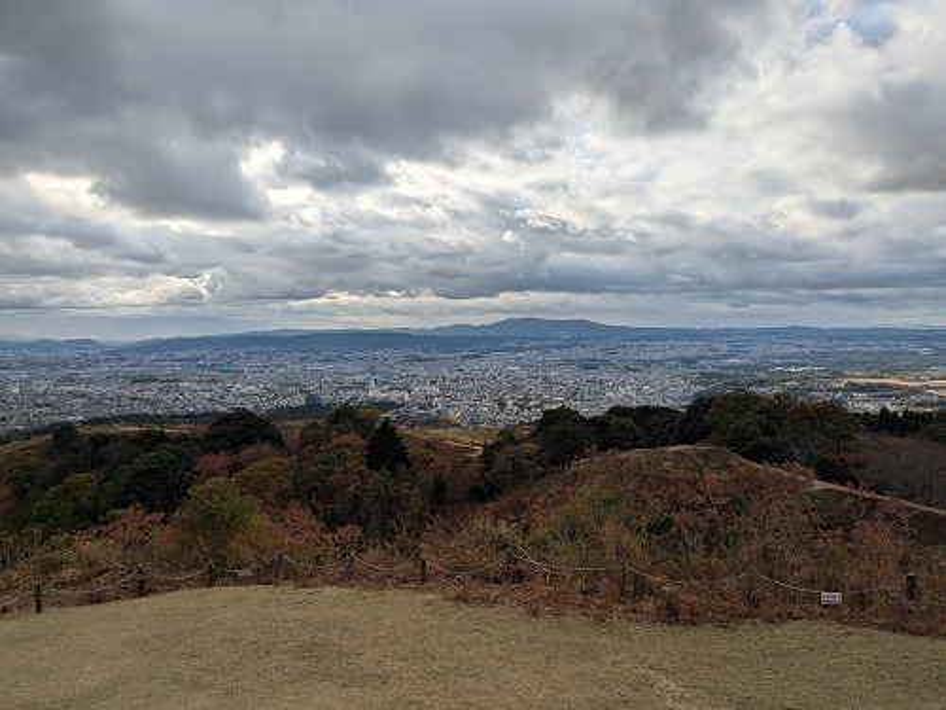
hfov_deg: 69.4
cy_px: 355
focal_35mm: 25
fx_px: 683
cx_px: 473
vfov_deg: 54.9
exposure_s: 1/2222
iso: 45
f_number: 1.89
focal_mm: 5.43
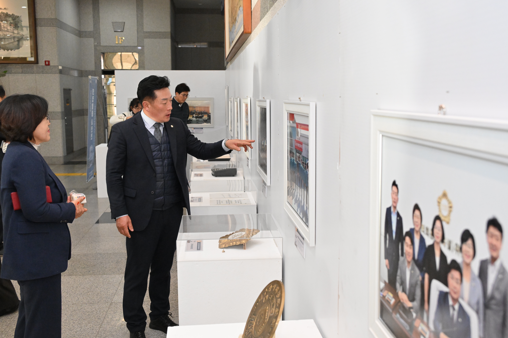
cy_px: 168
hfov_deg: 51.9
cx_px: 253
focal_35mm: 37
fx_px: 522
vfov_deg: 35.9
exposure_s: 1/250
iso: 5000
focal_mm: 36
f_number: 6.3
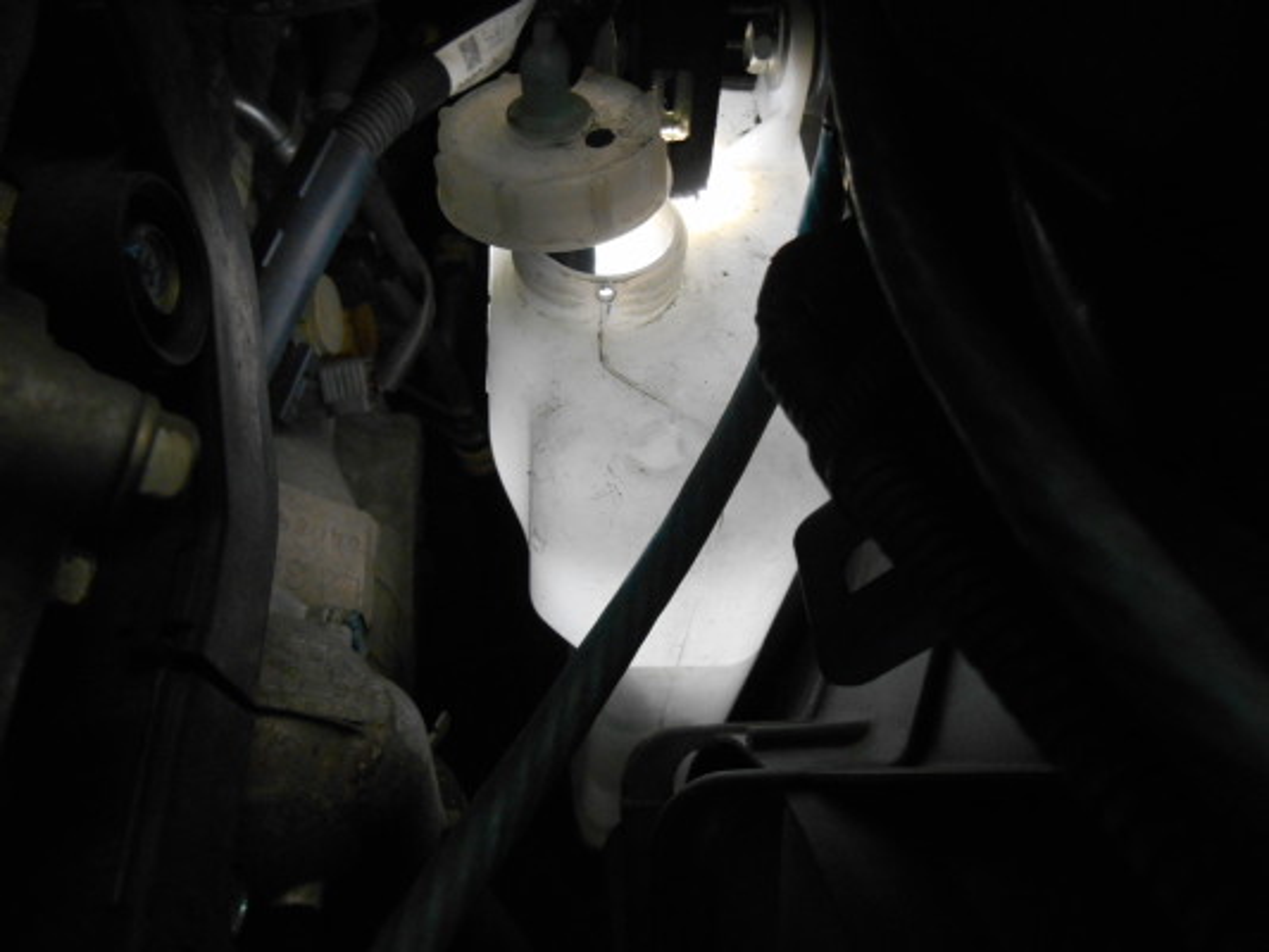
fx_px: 953
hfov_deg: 67.3
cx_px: 634
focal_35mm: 26
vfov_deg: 53.1
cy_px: 476
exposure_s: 1/30
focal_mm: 4.7
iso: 360
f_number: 3.4
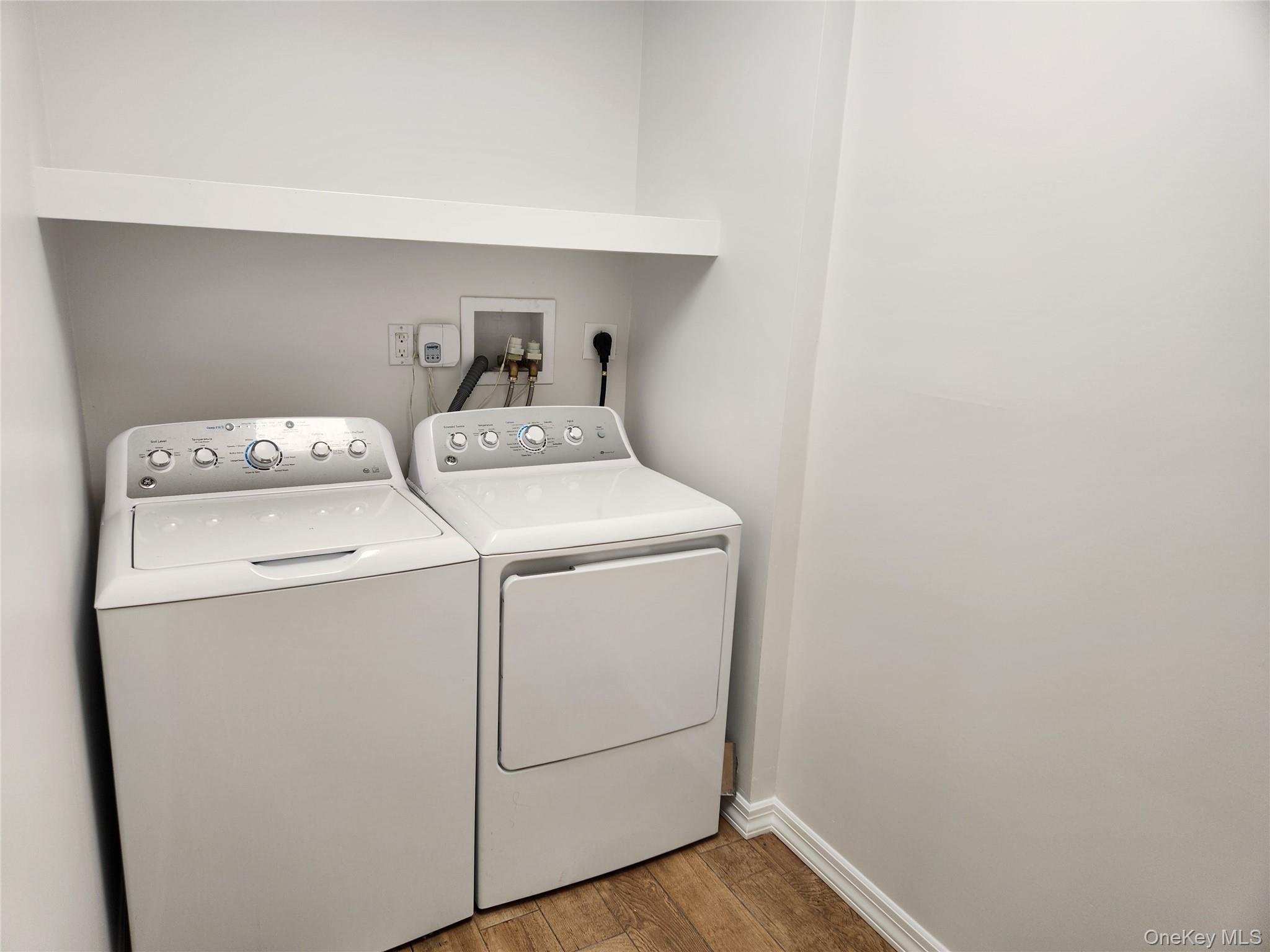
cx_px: 635
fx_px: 844
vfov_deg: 58.9
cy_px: 476
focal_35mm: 23
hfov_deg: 73.9
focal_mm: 5.4
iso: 80
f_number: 1.8
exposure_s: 1/120
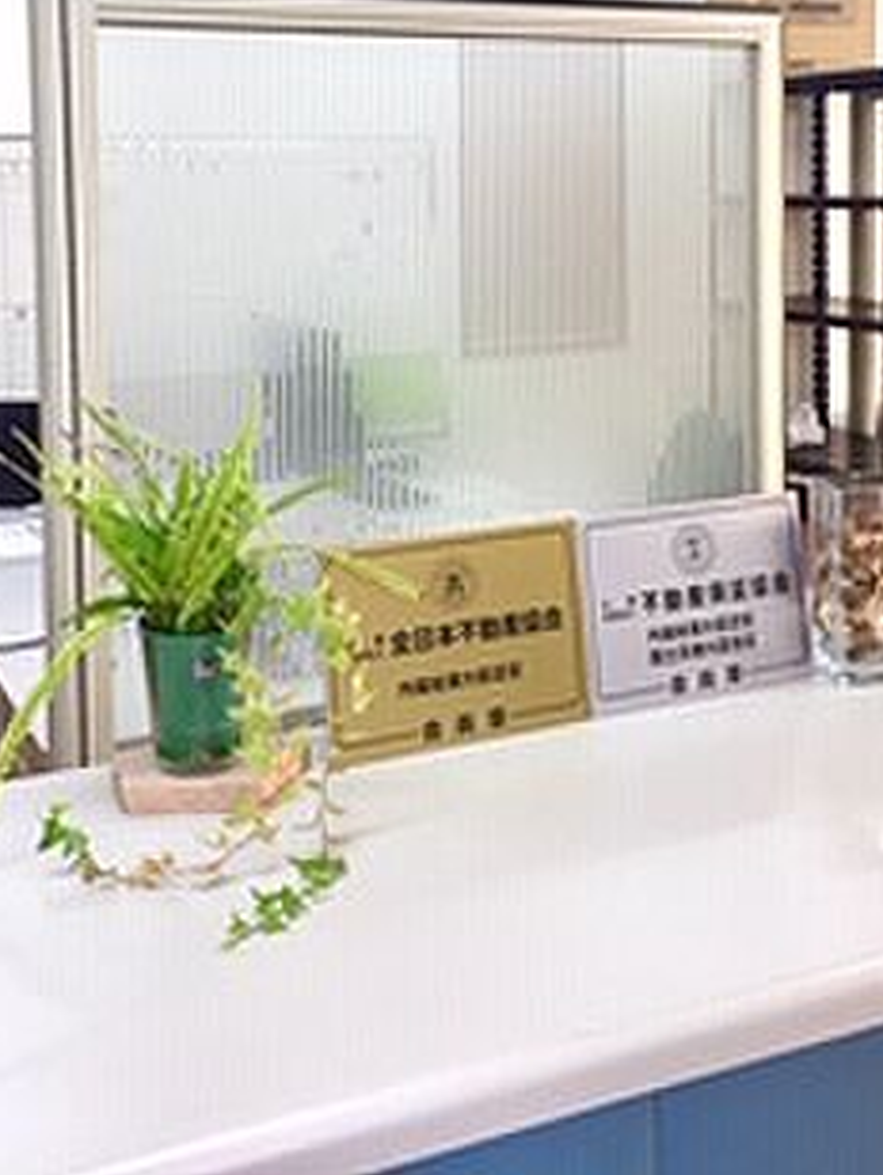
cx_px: 419
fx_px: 1529
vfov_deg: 40.6
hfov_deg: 32.2
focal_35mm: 45
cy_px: 266
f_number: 2.2
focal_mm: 4.15
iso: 40
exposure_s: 1/50
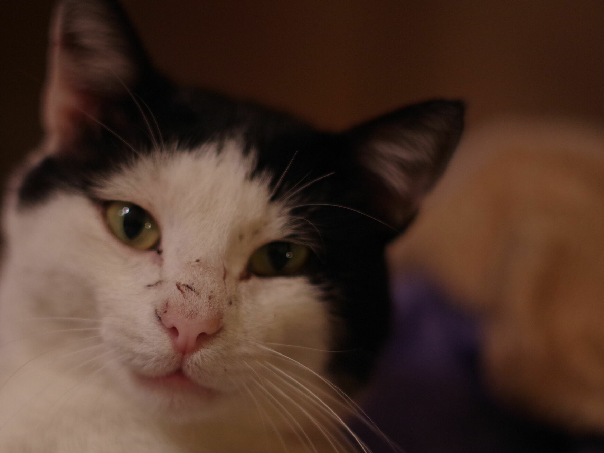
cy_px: 252
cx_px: 230
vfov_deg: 14.9
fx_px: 1727
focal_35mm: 99
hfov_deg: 19.8
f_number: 1.4
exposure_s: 1/80
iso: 1600
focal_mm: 50
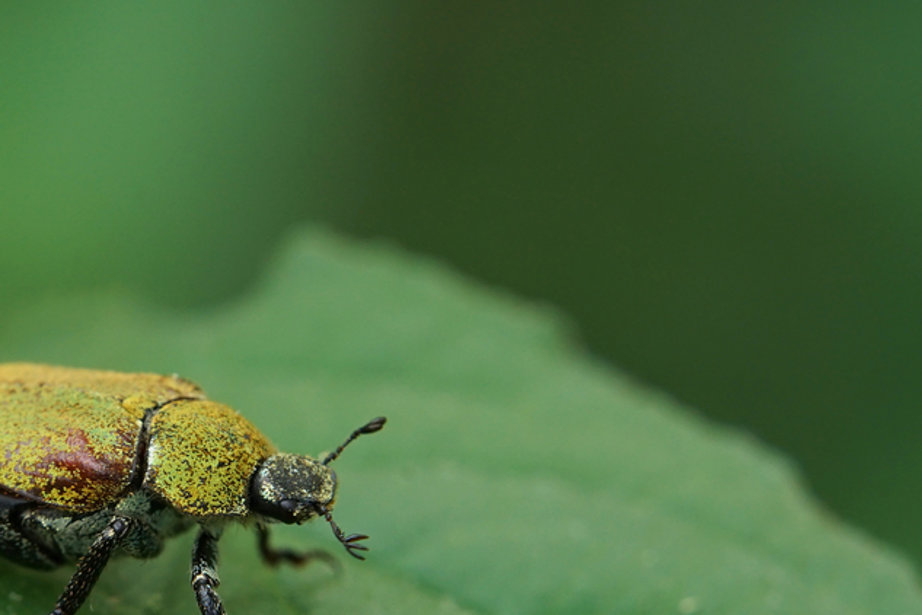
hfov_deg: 12.6
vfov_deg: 8.5
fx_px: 4149
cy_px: 500
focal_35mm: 162
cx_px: 173
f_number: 11
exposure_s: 1/30
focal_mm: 90
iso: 400
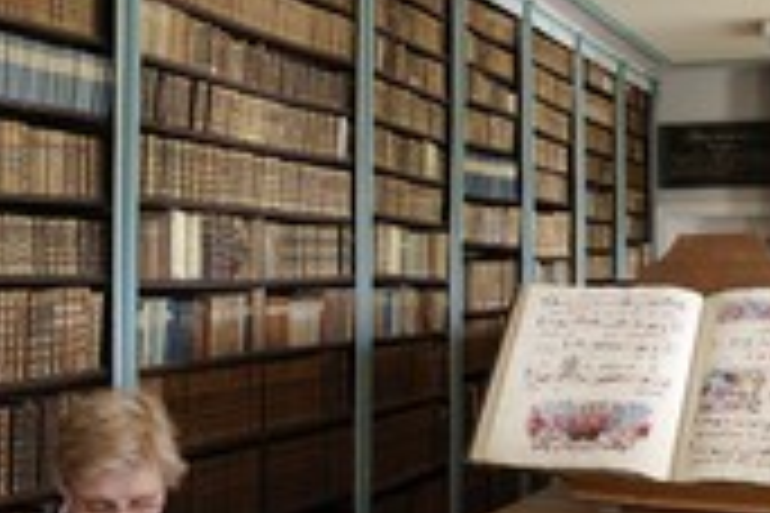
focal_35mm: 59
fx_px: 1262
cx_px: 392
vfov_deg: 21.6
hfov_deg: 33.9
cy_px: 585
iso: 200
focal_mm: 24
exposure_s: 1/1.25
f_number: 8
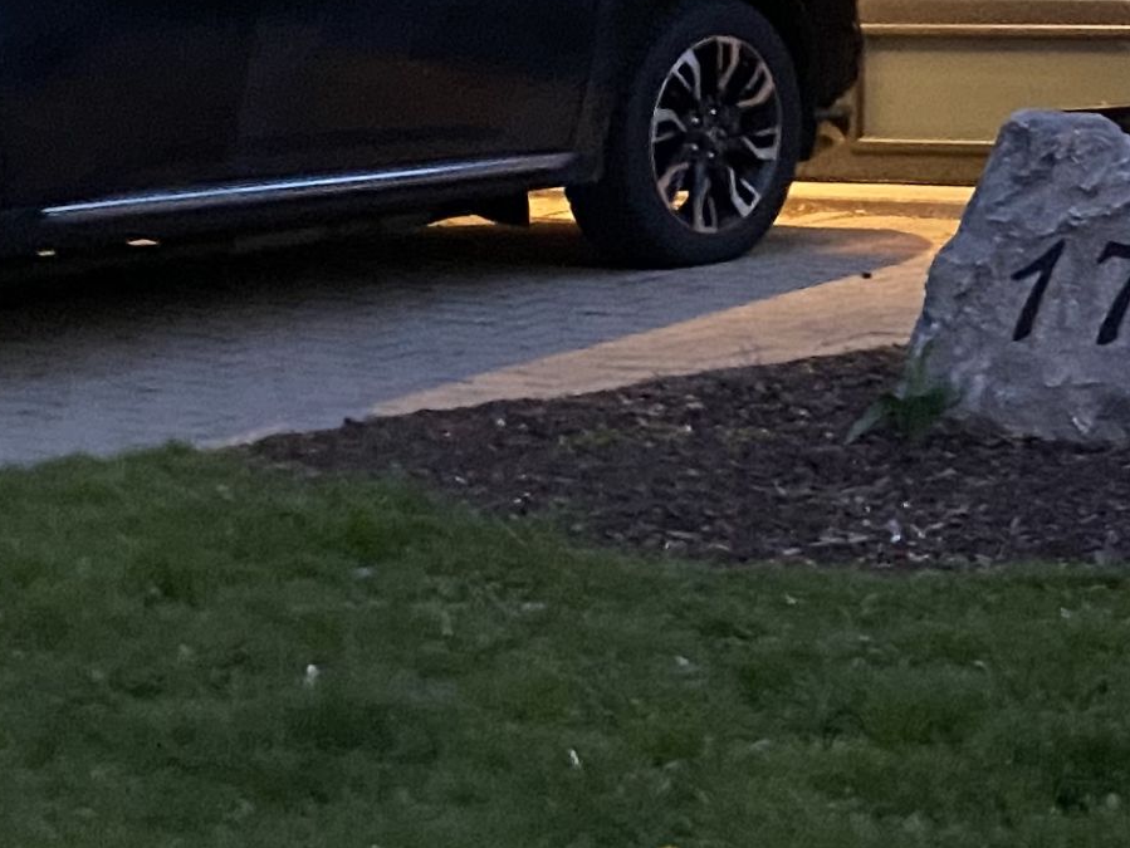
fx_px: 3625
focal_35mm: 111
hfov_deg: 16.1
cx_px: 1735
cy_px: -215
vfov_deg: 13.0
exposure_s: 1/30
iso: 1000
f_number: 1.8
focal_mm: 4.25
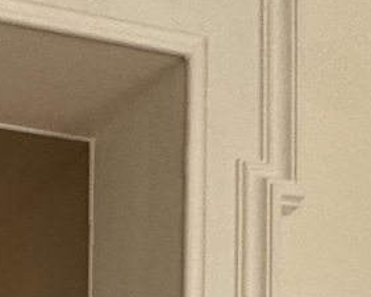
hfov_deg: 15.1
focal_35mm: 93
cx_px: -441
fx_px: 1022
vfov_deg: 11.7
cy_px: 815
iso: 80
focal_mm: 2.22
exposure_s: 1/100
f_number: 2.2
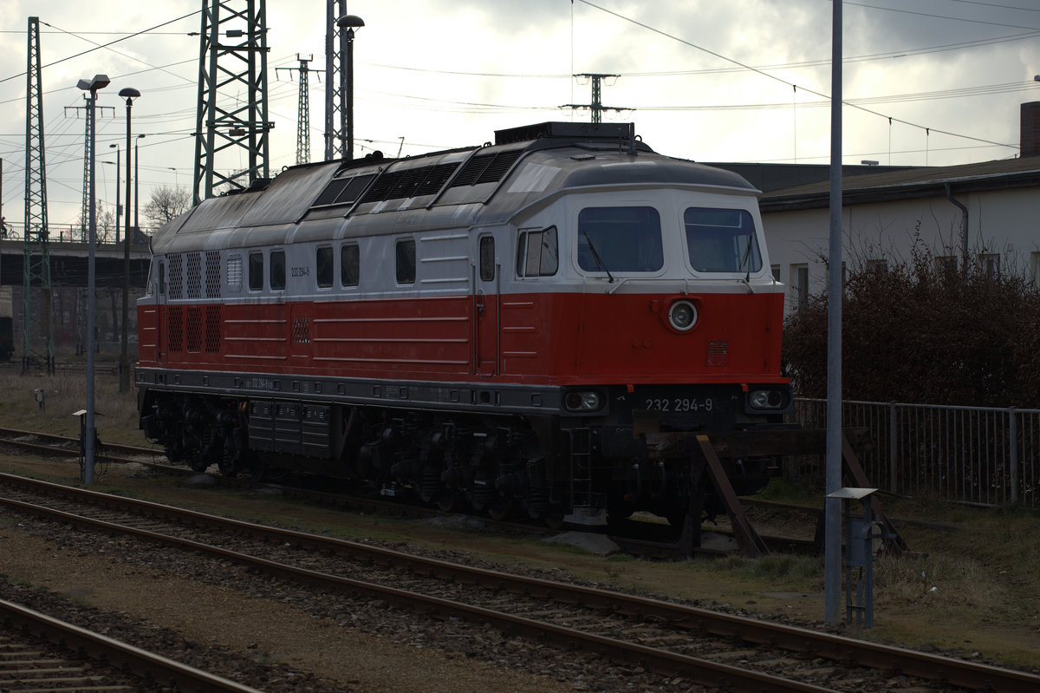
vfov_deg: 13.5
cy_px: 346
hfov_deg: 20.2
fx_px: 2916
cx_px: 520
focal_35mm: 101
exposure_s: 1/640
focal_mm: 104
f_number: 6.3
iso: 500
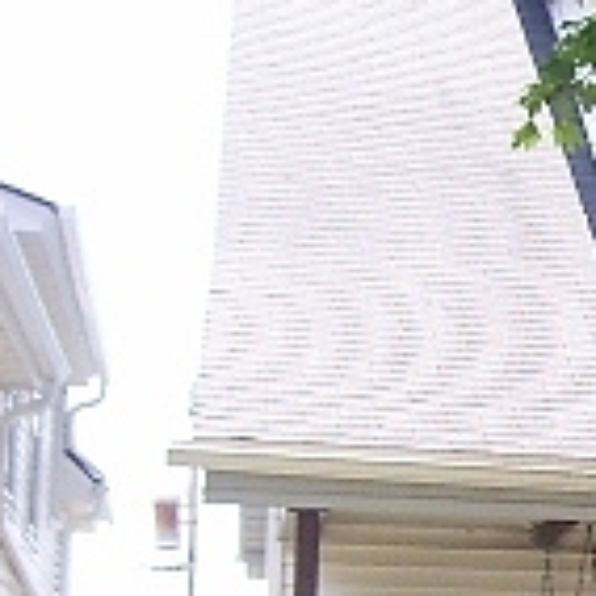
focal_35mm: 130
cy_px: 497
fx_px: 2532
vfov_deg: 13.3
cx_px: 844
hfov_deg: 12.8
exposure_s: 1/500
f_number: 2.7
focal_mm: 6
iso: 80
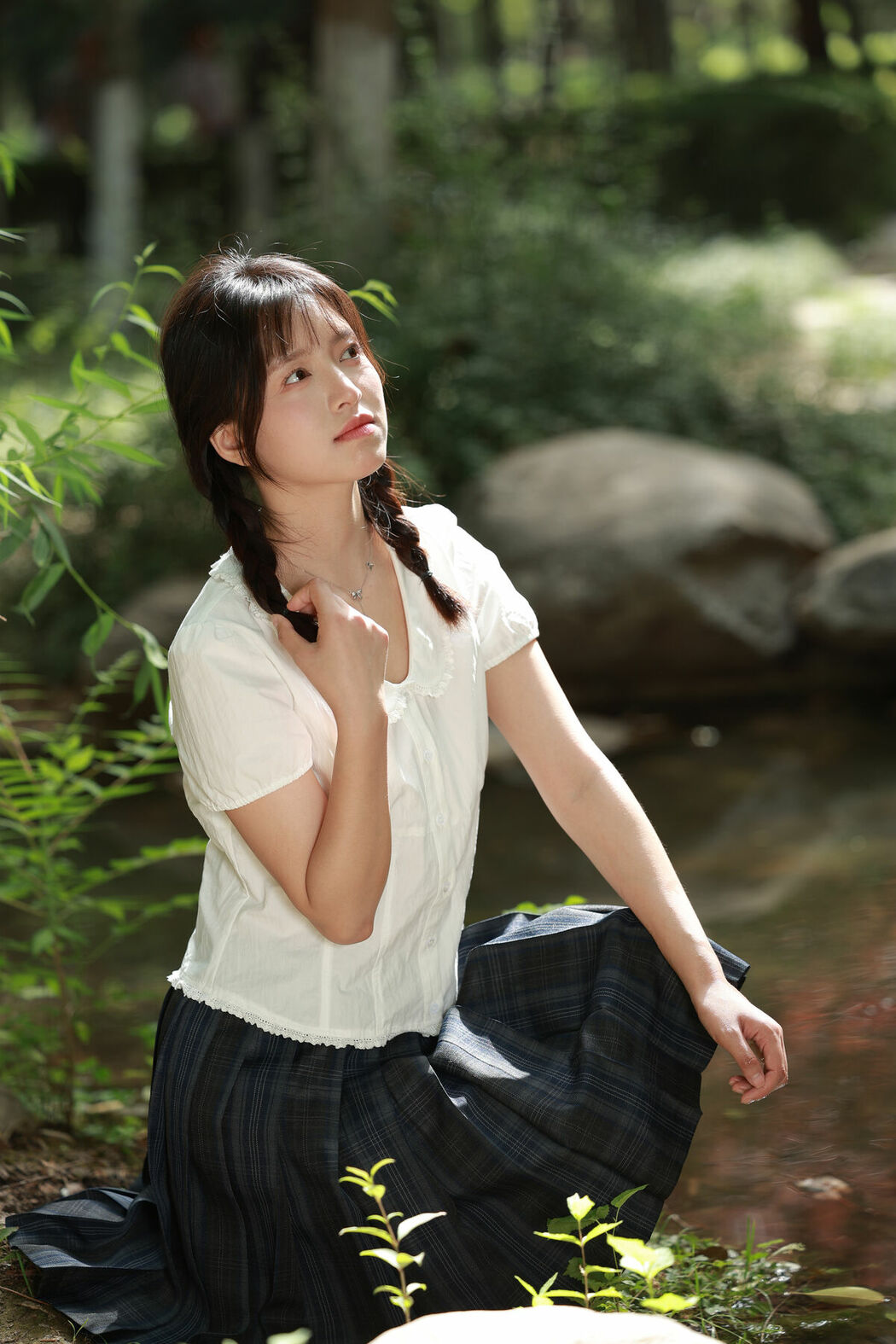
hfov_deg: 12.5
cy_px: 672
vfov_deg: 18.6
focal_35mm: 110
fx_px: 4106
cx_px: 448
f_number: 2.8
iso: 100
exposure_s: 1/250
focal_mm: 111
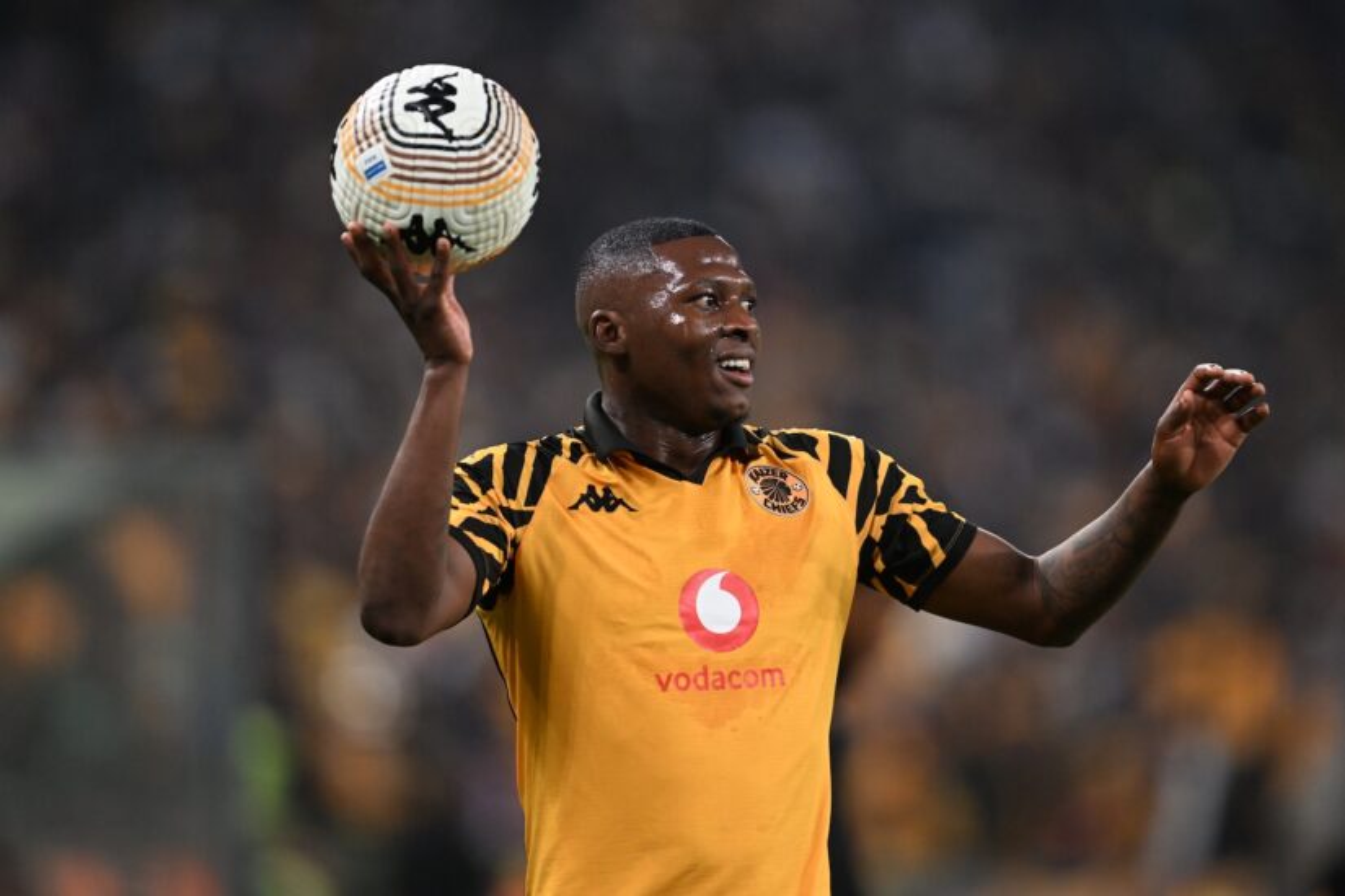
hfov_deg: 5.2
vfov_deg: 3.4
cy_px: 448
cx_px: 672
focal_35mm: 400
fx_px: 14943
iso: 3200
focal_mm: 400
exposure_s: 1/1000
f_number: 3.2
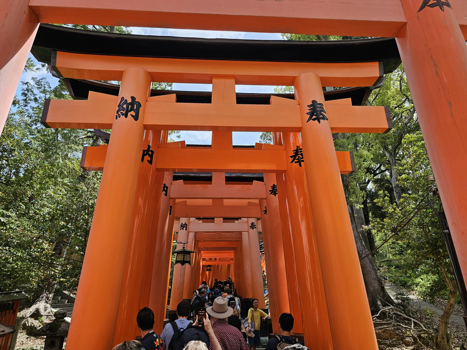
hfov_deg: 73.9
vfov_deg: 58.9
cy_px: 175
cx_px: 234
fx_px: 310
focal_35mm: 23
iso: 20
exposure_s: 1/421
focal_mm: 6.3
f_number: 1.7
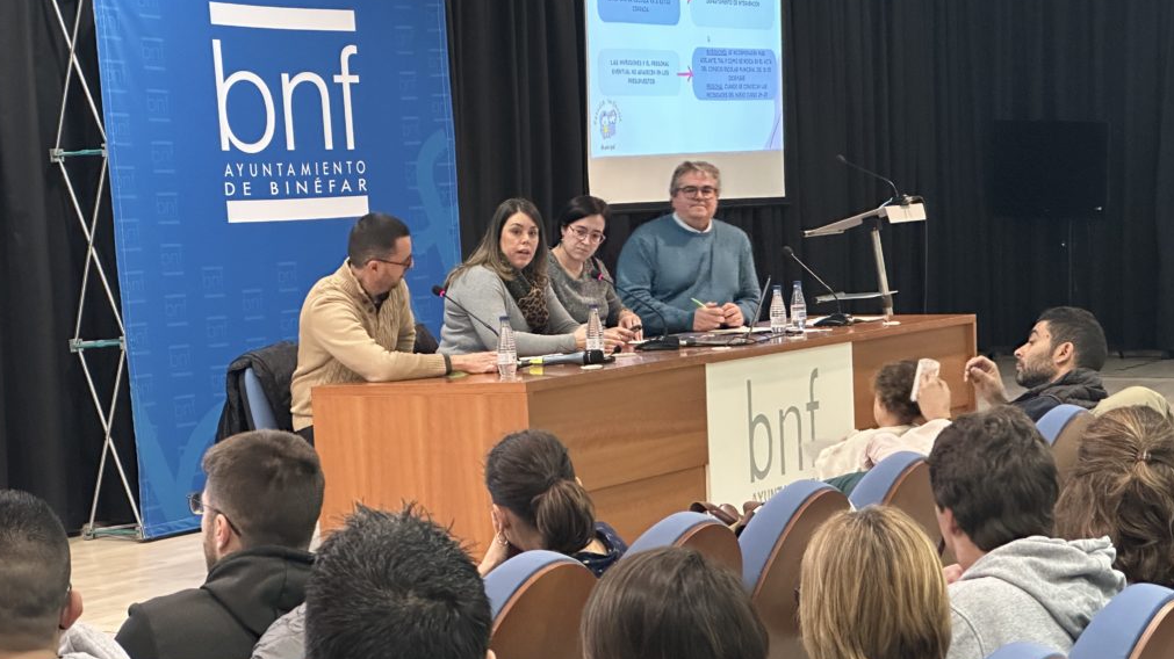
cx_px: 585
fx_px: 2645
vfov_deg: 14.2
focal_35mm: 85
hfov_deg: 25.0
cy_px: 411
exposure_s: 1/34
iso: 1250
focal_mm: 9
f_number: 2.8
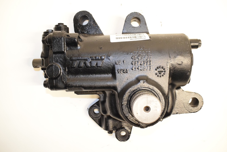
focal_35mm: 32
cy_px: 76
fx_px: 199
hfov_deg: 59.4
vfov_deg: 41.8
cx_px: 114
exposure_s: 1/200
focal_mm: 21
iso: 3200
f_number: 7.1
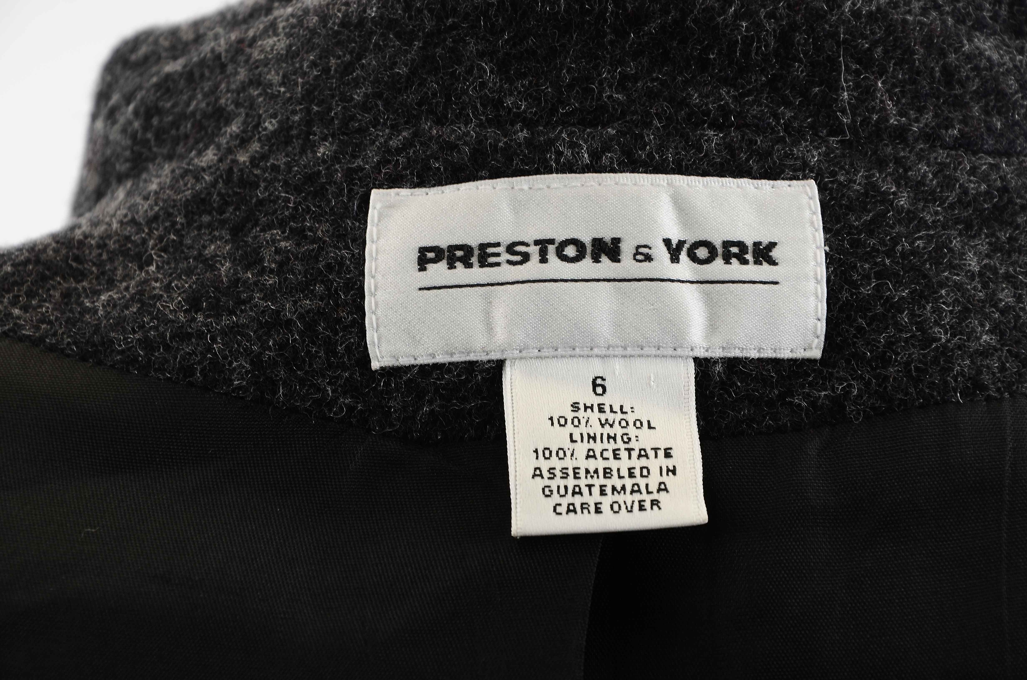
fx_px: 4484
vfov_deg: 8.7
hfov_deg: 13.1
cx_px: 514
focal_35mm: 158
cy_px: 340
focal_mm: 105
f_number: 8
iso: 160
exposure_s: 1/80
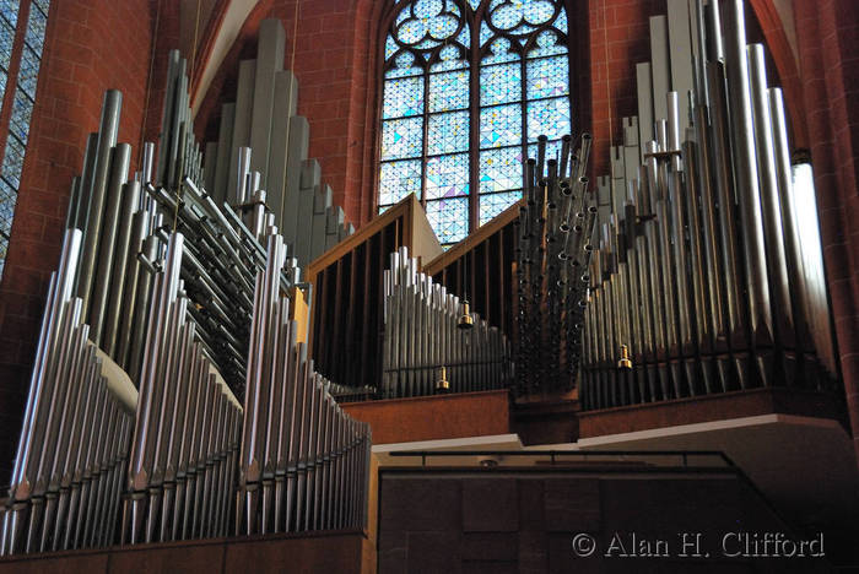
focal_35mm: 52
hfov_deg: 37.8
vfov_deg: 25.8
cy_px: 287
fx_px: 1254
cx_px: 430
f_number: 4.2
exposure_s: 1/125
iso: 640
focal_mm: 35
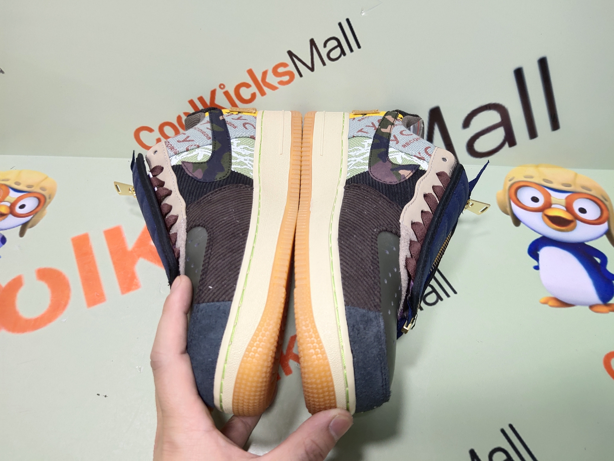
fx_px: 532
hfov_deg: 60.0
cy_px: 230
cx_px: 307
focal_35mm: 30
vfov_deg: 46.8
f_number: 1.79
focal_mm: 4.35
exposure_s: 1/1207
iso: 50
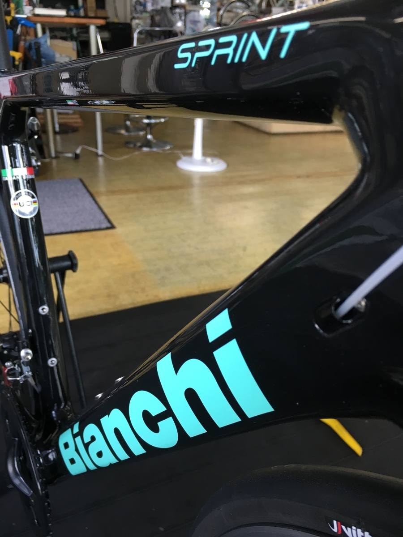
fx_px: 450
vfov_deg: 61.7
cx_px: 202
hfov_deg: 48.2
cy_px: 268
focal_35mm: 29
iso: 40
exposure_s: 1/30
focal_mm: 4.15
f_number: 2.2
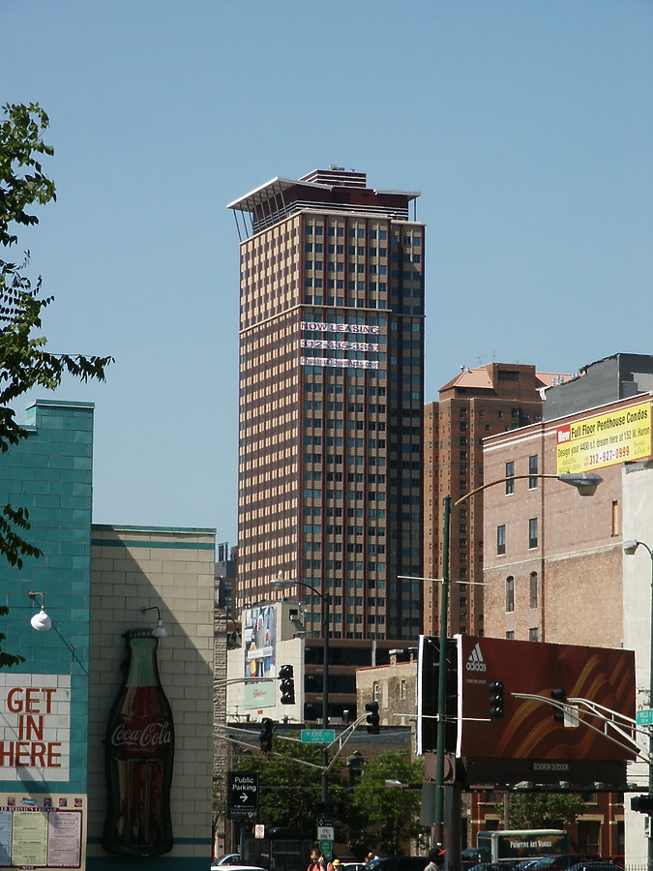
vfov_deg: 14.2
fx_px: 3496
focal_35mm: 139
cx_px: 326
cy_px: 436
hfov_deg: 10.7
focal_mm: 28.23
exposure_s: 1/250
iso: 64
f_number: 8
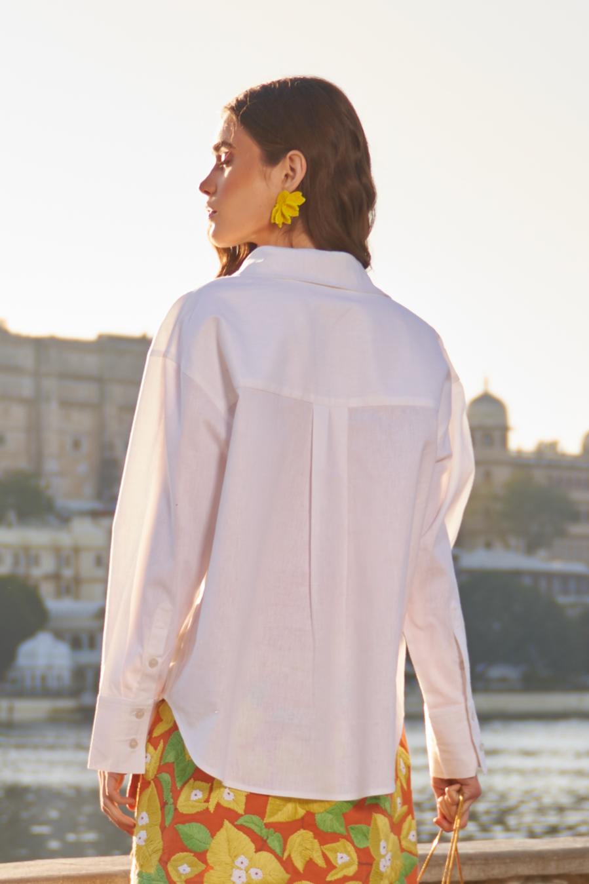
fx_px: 1129
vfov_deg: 42.7
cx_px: 294
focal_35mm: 46
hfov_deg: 29.2
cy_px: 442
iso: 50
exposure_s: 1/500
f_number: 2.8
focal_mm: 31
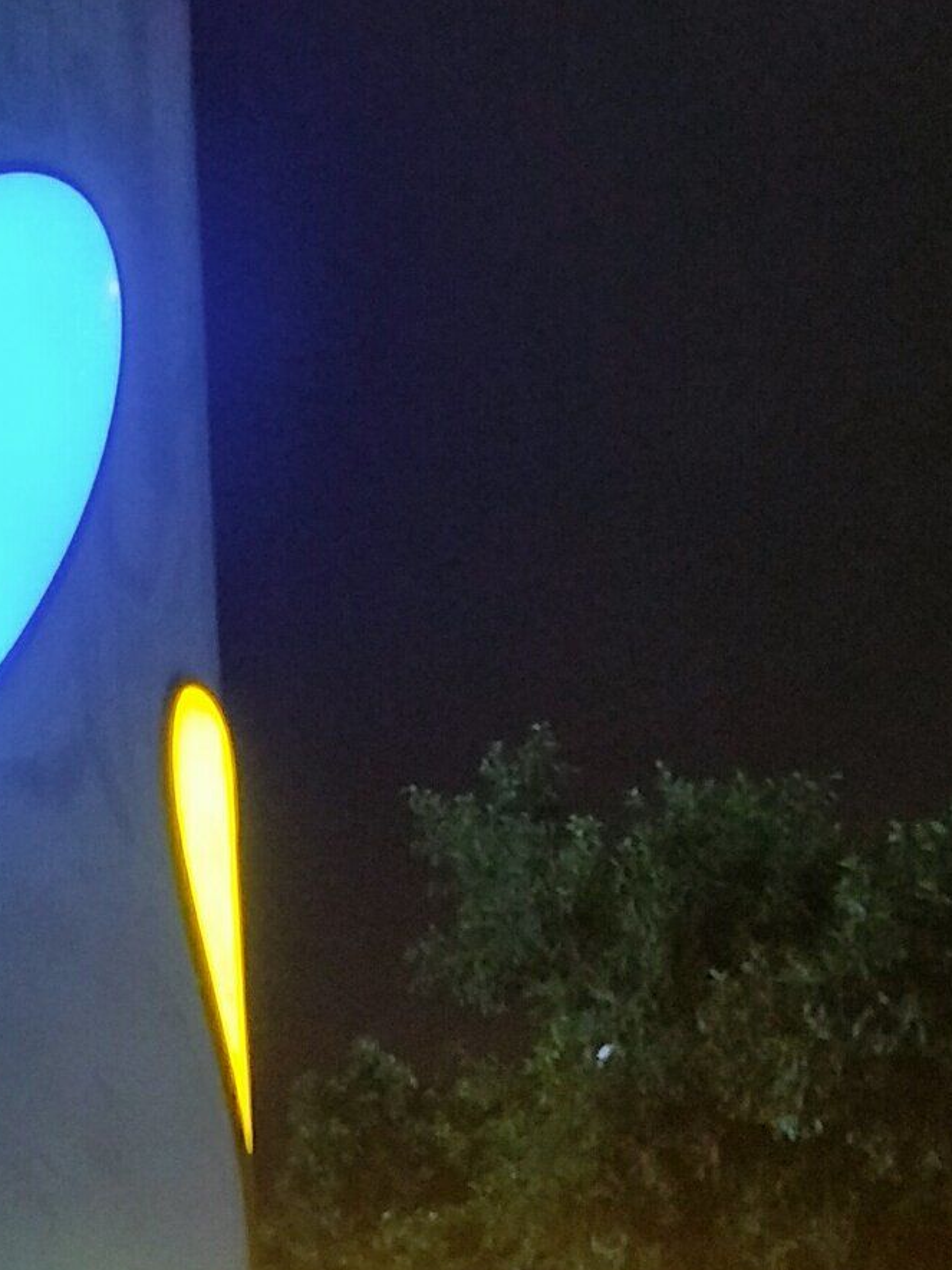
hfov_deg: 21.2
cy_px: 325
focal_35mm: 68
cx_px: 118
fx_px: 2493
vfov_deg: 28.2
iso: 384
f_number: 1.7
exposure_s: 1/33
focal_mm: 3.79
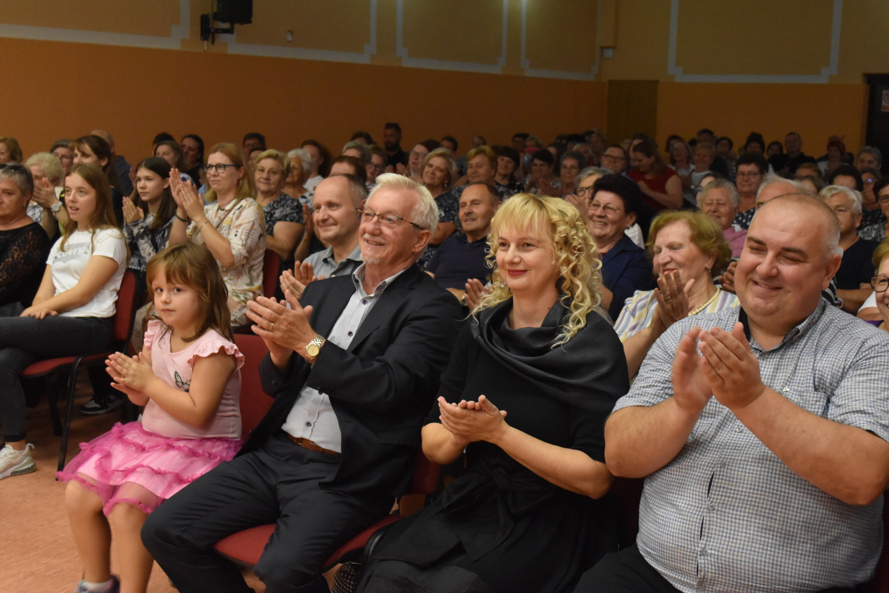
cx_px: 444
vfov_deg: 28.1
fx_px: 1185
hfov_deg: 41.1
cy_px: 296
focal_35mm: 48
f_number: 4.8
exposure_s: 1/100
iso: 3200
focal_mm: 32
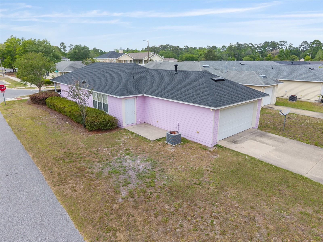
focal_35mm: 24
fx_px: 224
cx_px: 162
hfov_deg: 71.6
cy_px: 121
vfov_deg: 56.8
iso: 150
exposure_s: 1/1250
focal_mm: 8.67
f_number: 1.8
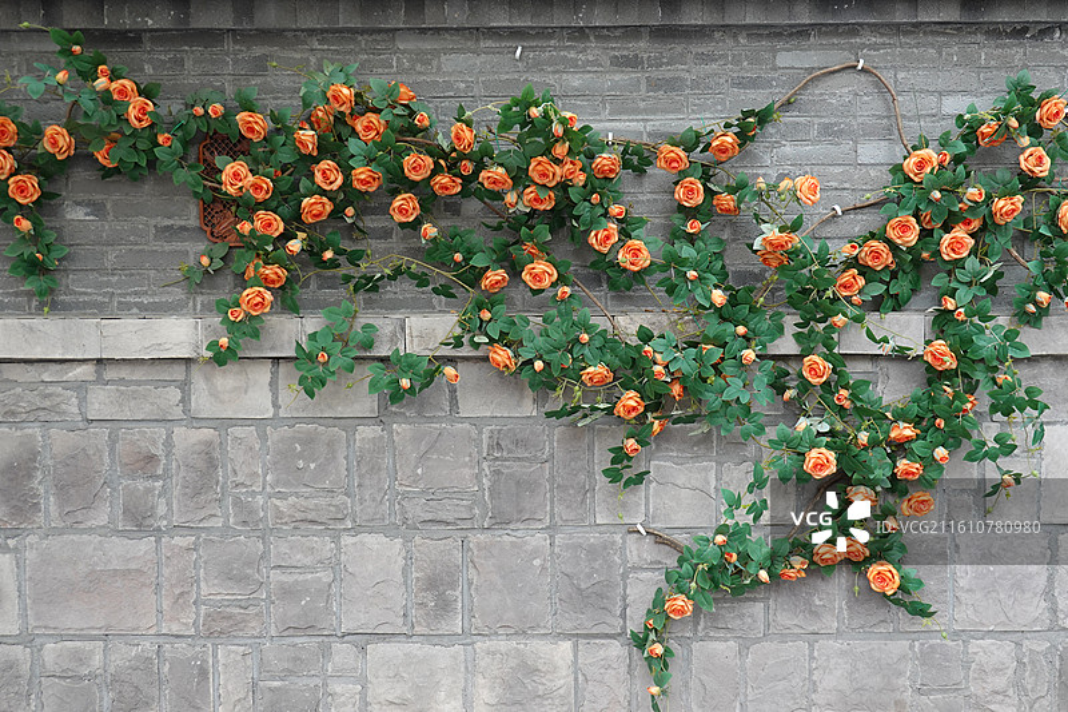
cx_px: 534
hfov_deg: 48.5
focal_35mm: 40
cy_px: 356
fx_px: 1186
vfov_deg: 33.4
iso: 320
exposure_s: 1/40
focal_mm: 14.99
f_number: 4
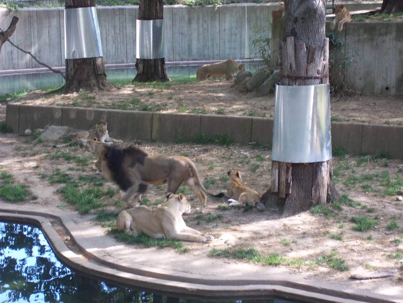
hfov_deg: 22.8
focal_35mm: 86
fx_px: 1001
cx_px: 202
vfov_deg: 17.2
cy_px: 152
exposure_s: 1/60
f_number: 5
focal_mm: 15.4
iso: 160
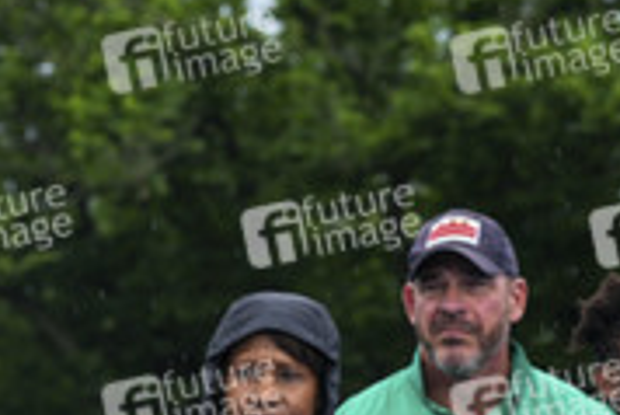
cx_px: -111
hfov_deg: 8.1
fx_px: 4361
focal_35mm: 253
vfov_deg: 5.4
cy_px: 139
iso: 250
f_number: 7.1
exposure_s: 1/500
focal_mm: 100
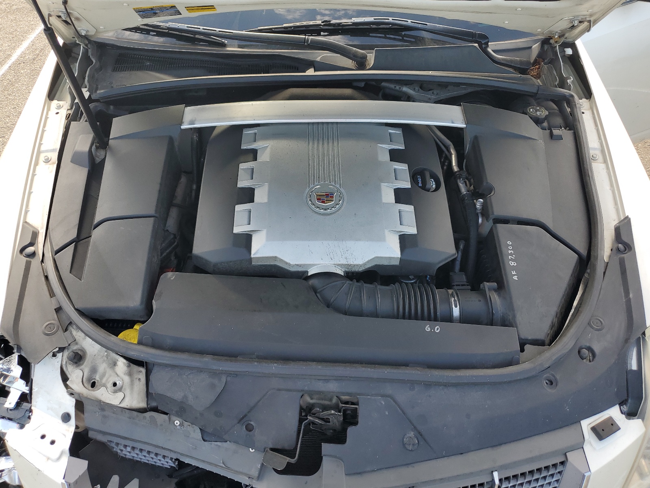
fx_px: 488
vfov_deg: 53.1
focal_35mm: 26
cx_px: 325
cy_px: 244
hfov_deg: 67.3
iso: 50
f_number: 1.5
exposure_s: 1/385
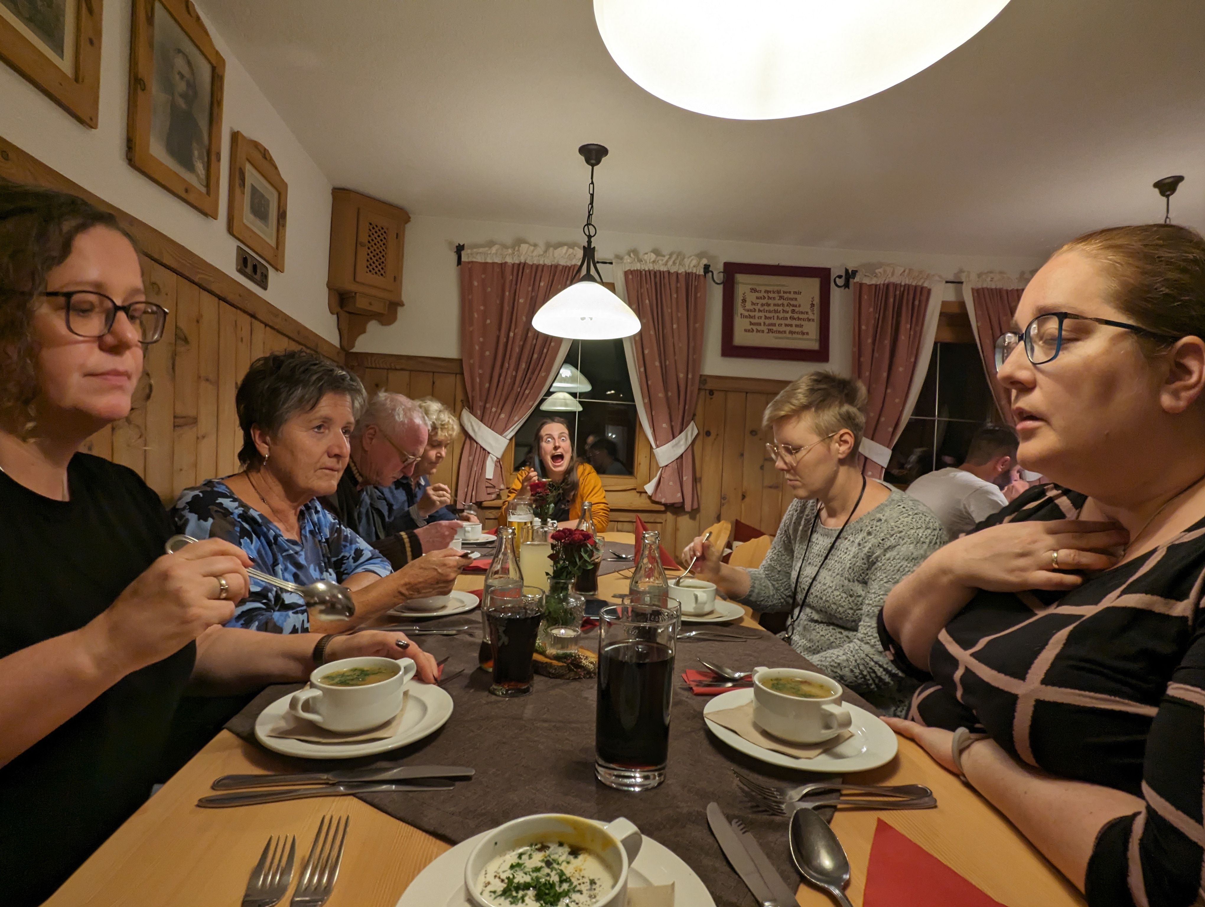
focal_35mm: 16
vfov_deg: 78.2
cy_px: 454
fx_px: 558
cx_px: 602
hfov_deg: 94.4
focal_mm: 2.35
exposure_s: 1/33.3
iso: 154
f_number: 2.2
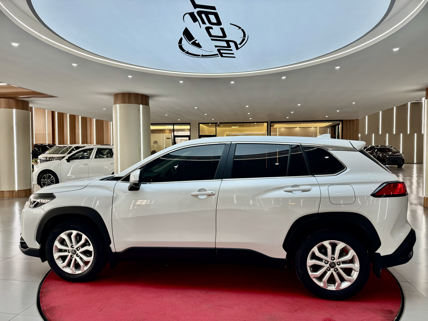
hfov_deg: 71.6
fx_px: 297
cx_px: 214
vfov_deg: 56.8
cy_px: 160
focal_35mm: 24
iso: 64
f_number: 1.78
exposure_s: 1/143
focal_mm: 6.76
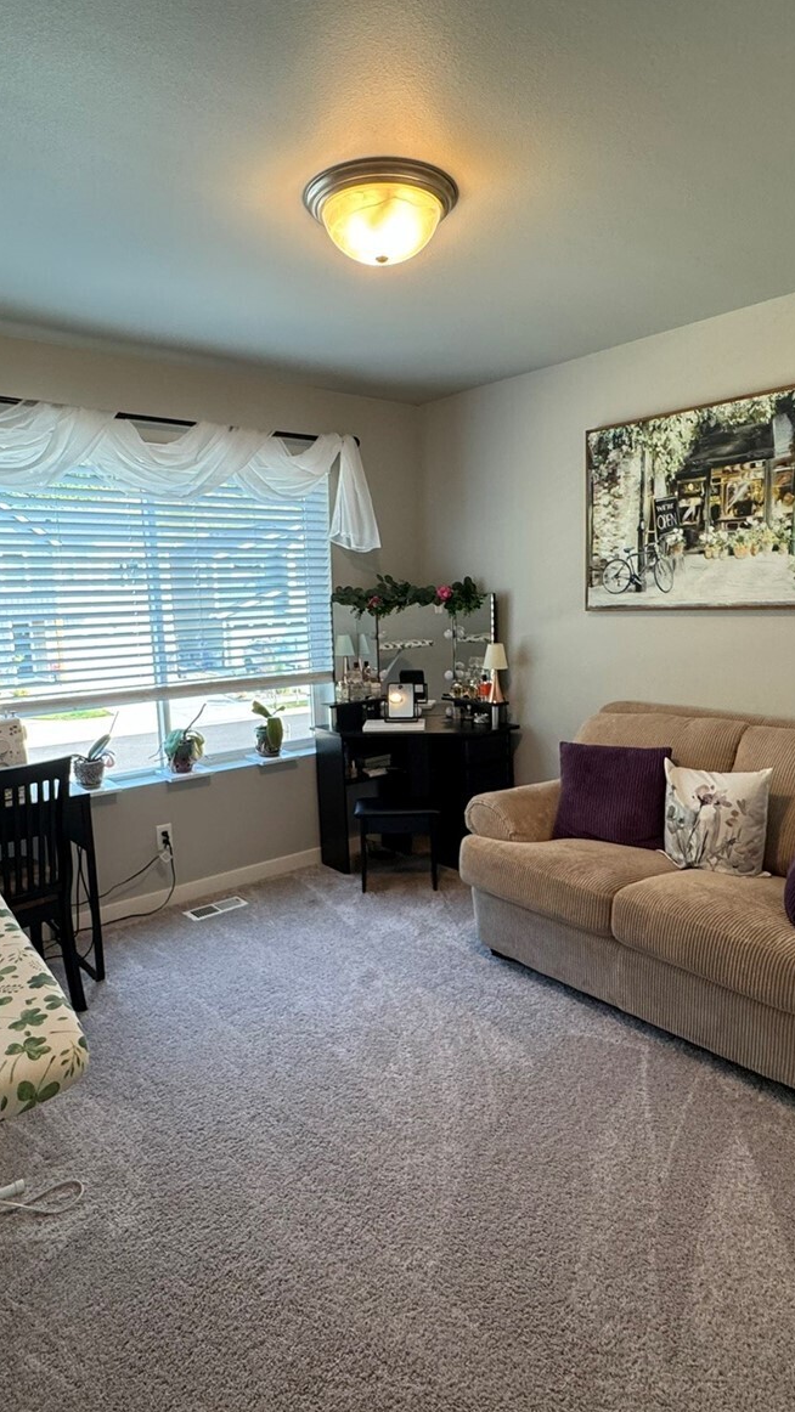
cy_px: 724
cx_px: 383
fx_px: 787
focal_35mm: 21
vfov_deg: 83.8
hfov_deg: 53.6
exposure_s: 1/120
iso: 200
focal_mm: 2.22
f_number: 2.2
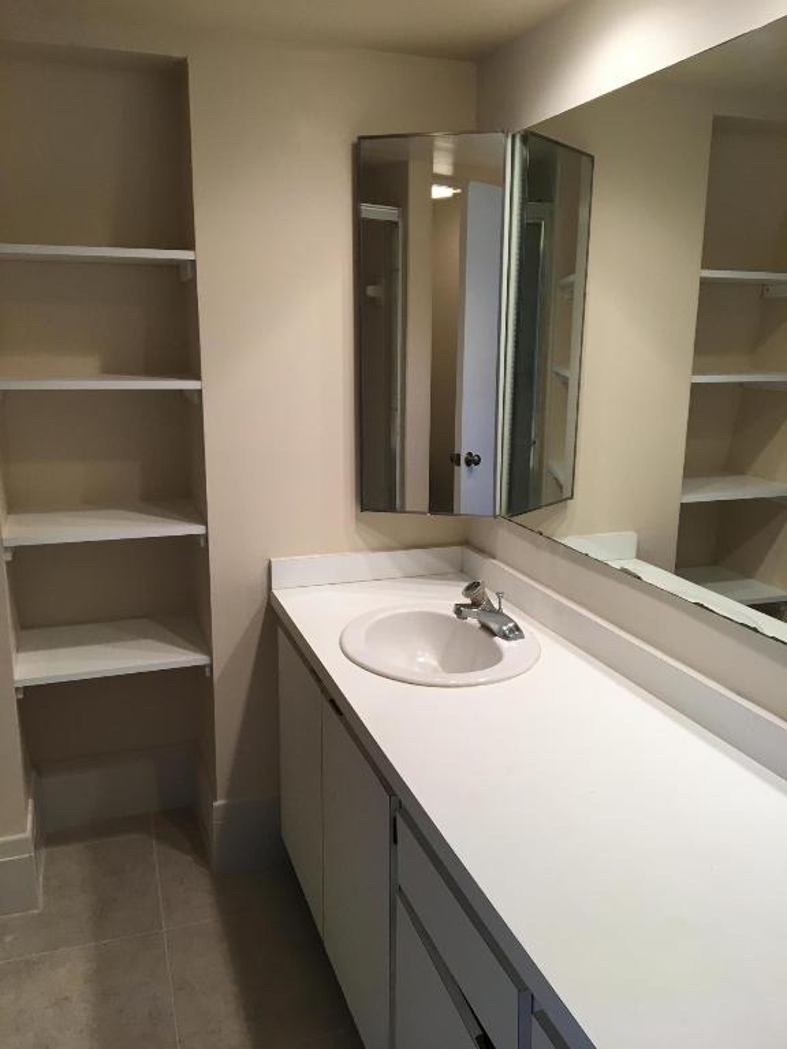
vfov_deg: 61.7
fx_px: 879
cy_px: 524
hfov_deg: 48.2
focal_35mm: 29
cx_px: 394
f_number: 2.2
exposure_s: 1/30
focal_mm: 4.15
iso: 32
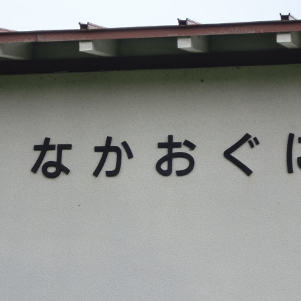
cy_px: 145
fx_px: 1367
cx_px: 166
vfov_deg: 12.6
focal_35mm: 139
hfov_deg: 12.6
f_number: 5.8
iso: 64
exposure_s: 1/200
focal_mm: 19.6
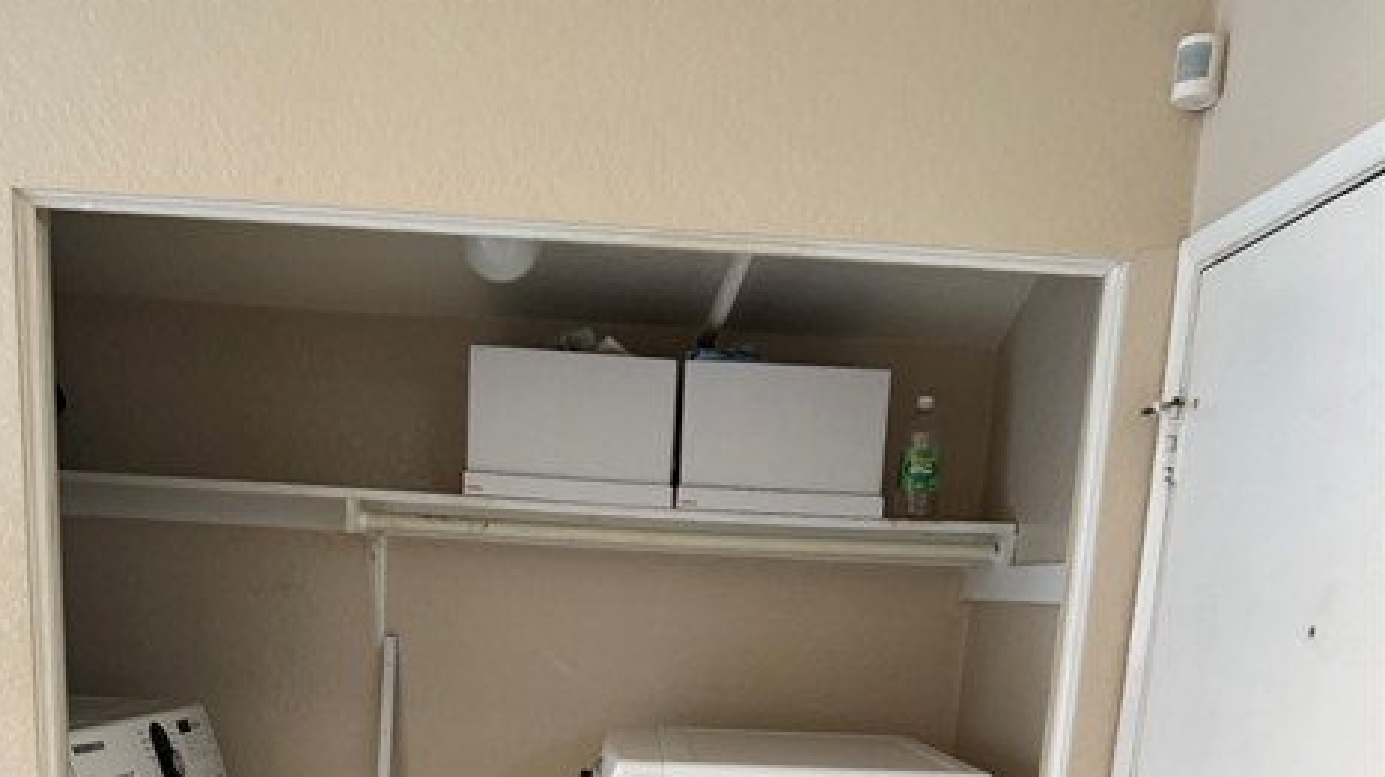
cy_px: 884
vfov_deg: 29.2
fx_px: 1321
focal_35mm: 36
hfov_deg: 55.3
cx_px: 673
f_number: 1.78
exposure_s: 1/60
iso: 320
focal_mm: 6.76
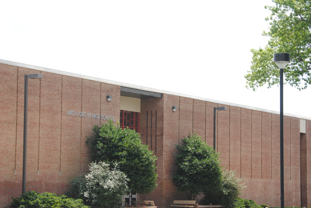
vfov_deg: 13.1
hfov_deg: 19.4
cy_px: 104
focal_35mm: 105
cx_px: 156
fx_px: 908
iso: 100
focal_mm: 70
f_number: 8
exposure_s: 1/200
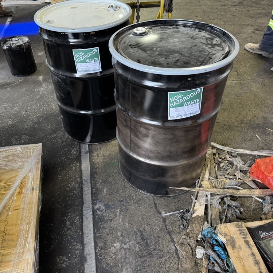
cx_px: 121
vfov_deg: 55.6
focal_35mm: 29
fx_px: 259
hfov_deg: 55.5
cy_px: 134
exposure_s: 1/60
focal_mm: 6.76
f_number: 1.78
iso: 400
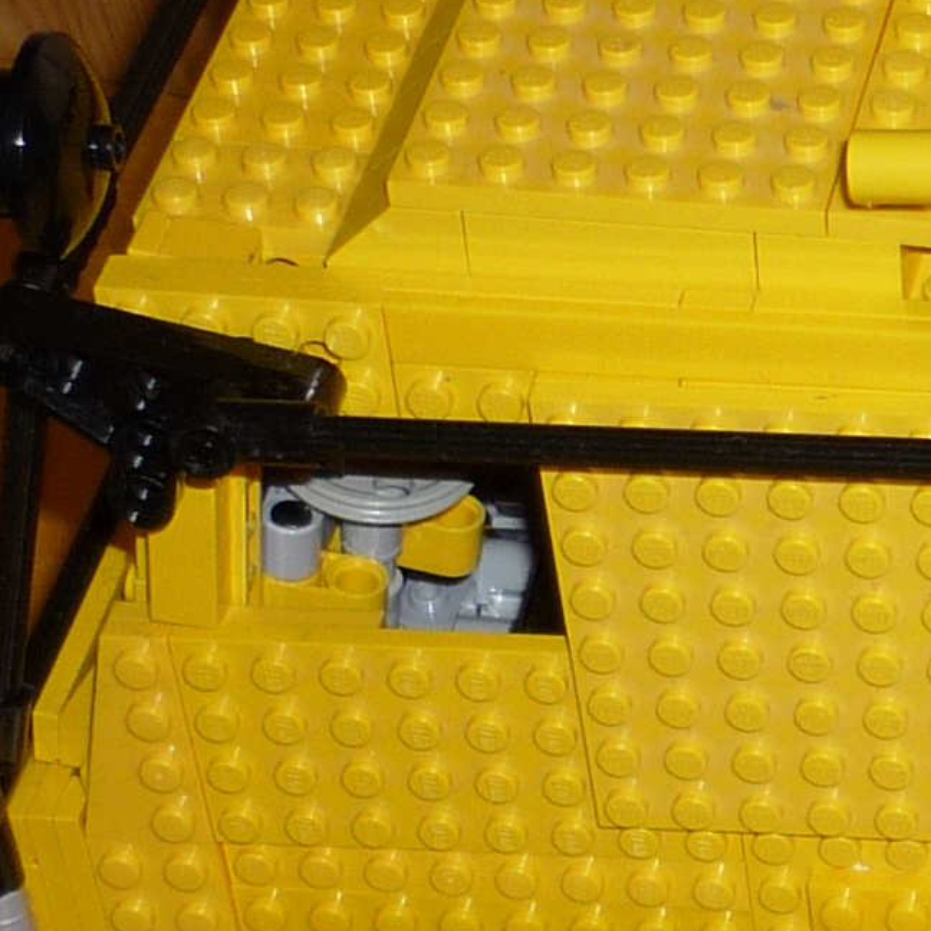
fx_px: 4473
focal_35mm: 147
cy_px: 727
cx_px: 1678
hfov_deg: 11.1
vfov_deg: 11.8
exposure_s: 1/30
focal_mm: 5.5
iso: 100
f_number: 2.8
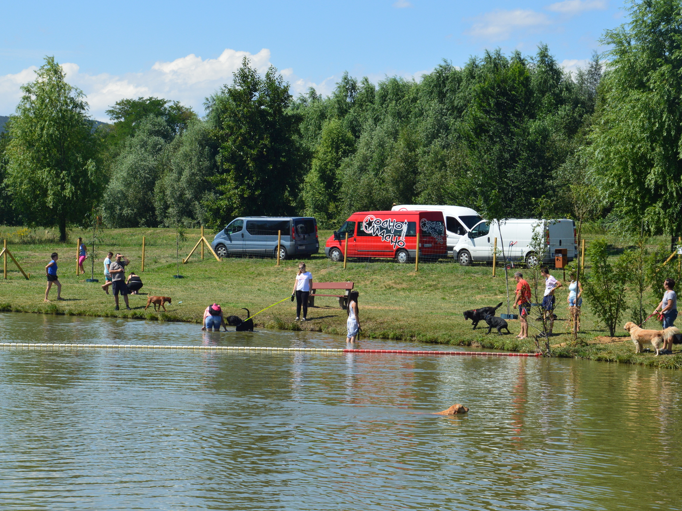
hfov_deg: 23.3
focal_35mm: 84
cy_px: 258
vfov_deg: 17.6
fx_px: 1655
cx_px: 323
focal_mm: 50
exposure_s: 1/500
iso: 400
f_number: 11
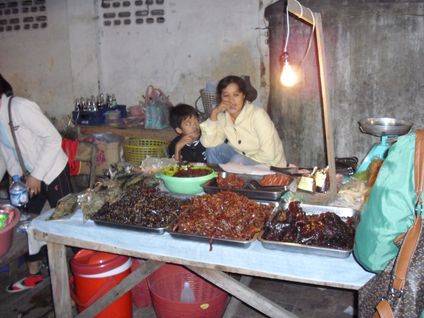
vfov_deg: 37.7
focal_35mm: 38
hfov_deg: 49.0
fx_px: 465
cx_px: 212
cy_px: 159
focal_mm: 6.2
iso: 400
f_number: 2.8
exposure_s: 1/60
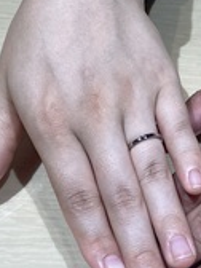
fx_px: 573
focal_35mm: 74
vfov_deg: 26.2
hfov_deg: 19.5
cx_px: 188
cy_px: 183
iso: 64
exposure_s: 1/120
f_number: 2.4
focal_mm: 3.3
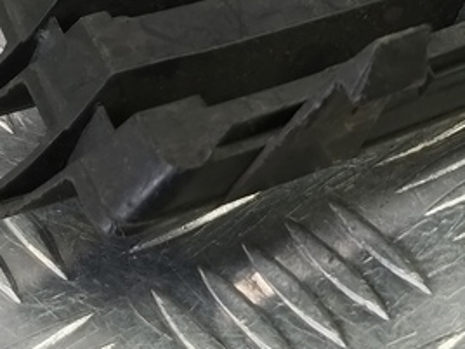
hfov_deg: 20.4
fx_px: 1182
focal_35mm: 88
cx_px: 595
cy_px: -156
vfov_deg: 15.6
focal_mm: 4.11
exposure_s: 1/50
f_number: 1.6
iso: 177
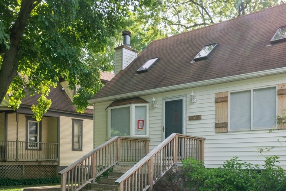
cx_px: 179
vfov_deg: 31.7
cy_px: 127
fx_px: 334
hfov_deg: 46.0
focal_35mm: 42
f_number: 8
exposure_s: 1/100
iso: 200
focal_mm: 20
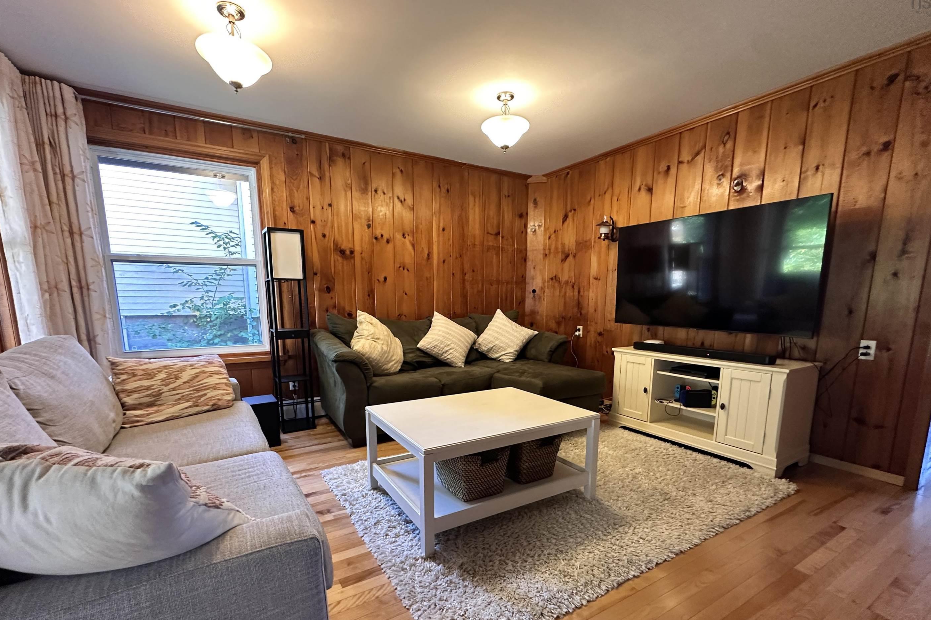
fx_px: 414
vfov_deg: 73.1
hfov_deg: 96.7
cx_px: 457
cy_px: 368
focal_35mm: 16
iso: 400
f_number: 2.2
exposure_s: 1/60
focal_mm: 2.22
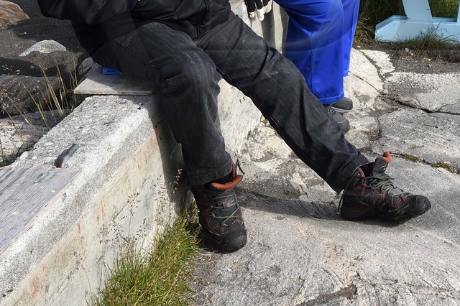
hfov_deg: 24.9
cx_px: 383
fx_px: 1022
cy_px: -67
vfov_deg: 16.3
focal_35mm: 80
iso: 200
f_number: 11
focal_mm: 32
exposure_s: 1/250
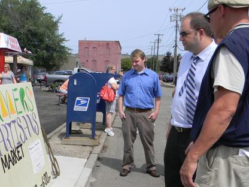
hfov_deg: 40.1
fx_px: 338
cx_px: 89
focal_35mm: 47
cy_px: 129
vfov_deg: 30.6
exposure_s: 1/256
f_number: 7
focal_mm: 5
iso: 80
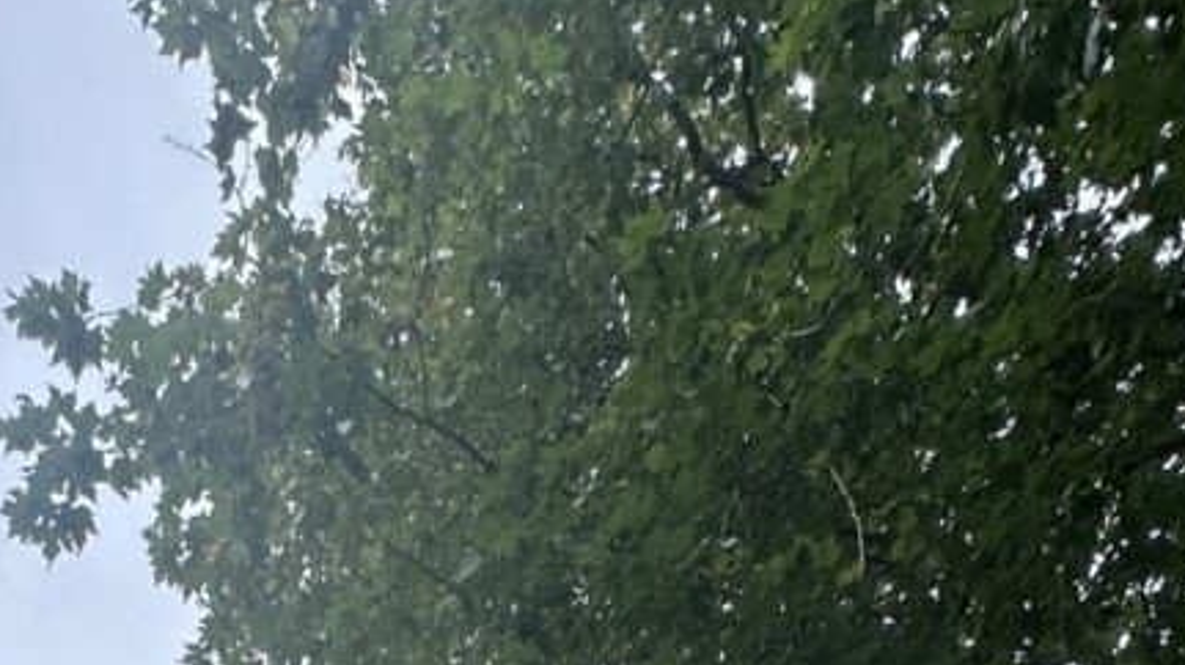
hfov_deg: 39.3
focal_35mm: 51
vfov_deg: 13.4
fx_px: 1602
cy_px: 1748
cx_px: 269
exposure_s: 1/333
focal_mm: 2.22
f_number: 2.2
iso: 40
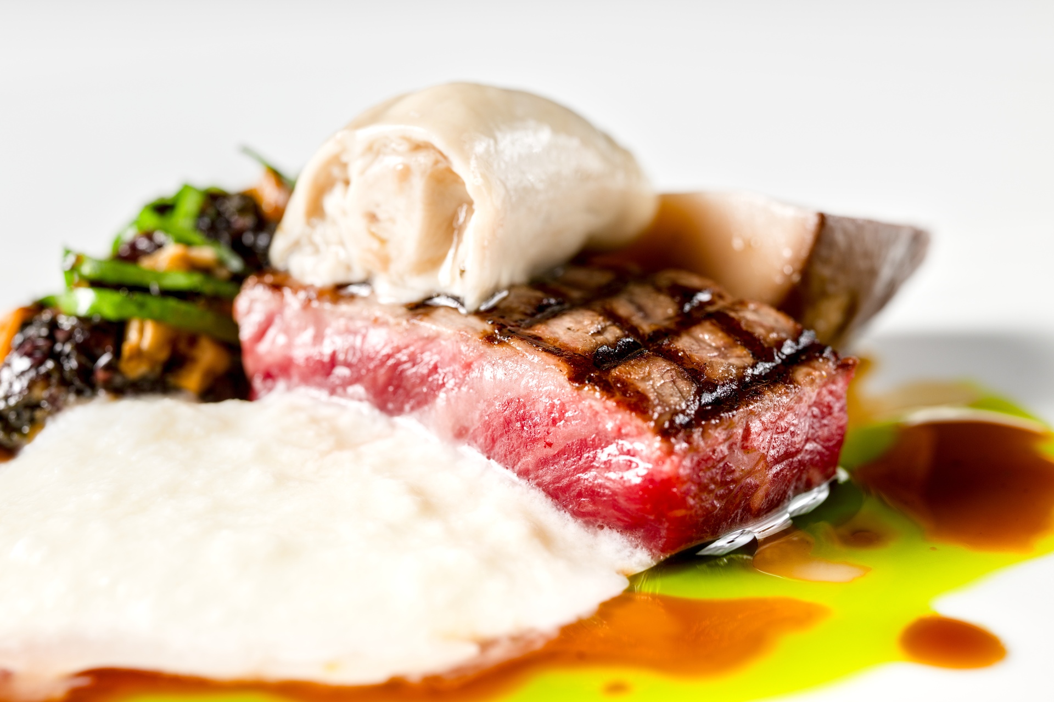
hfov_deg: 39.6
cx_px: 527
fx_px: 1464
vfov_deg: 27.0
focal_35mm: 50
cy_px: 351
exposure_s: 1/160
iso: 80
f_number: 10
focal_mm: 50
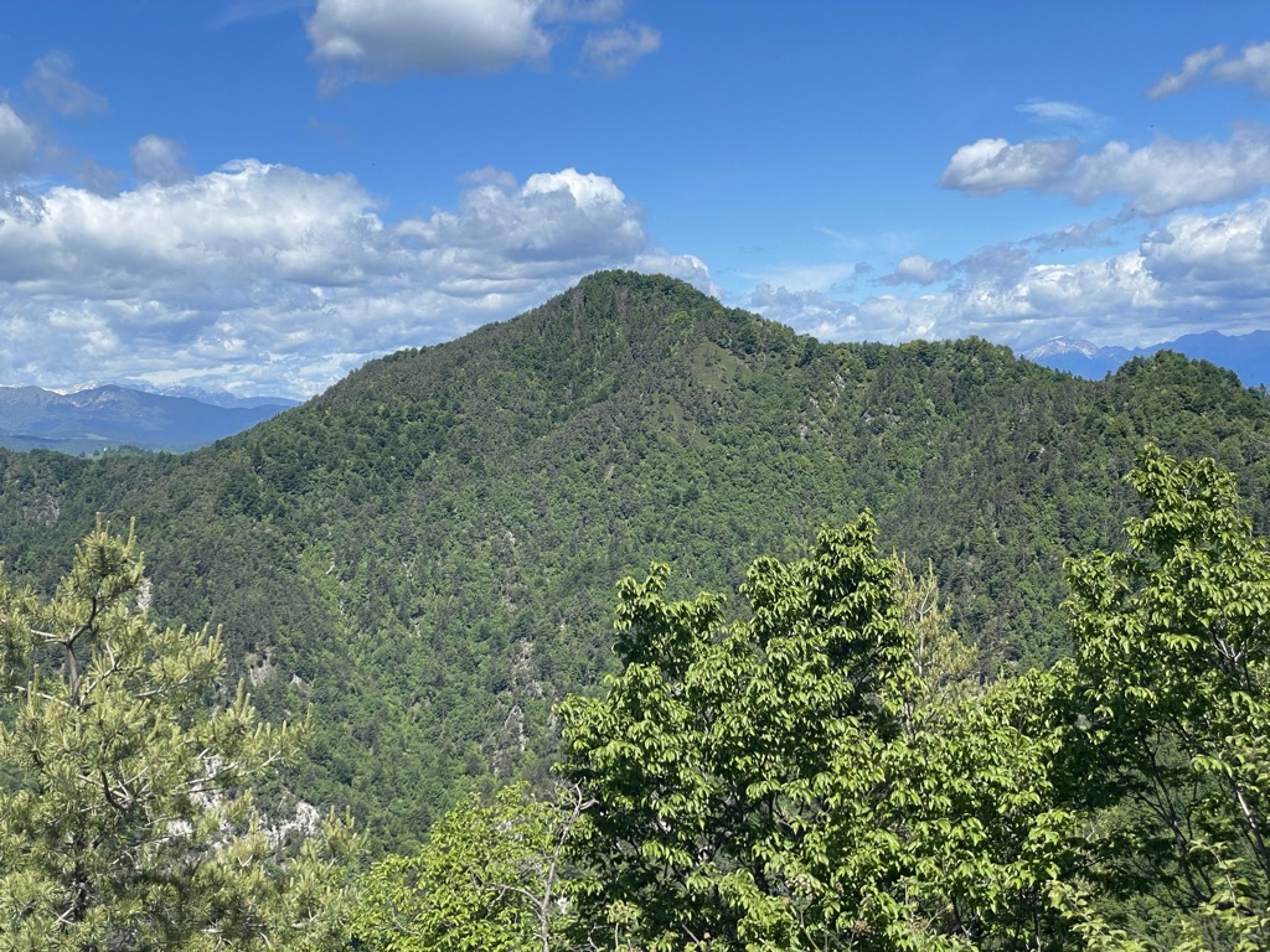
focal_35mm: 52
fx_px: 1908
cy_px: 476
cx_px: 635
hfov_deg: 36.8
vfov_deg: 28.0
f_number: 2
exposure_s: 1/1546
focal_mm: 6
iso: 25
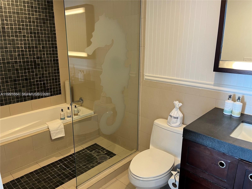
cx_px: 126
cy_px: 94
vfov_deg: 53.1
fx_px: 189
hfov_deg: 67.3
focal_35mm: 26
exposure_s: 1/60
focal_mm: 5.1
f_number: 1.6
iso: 125
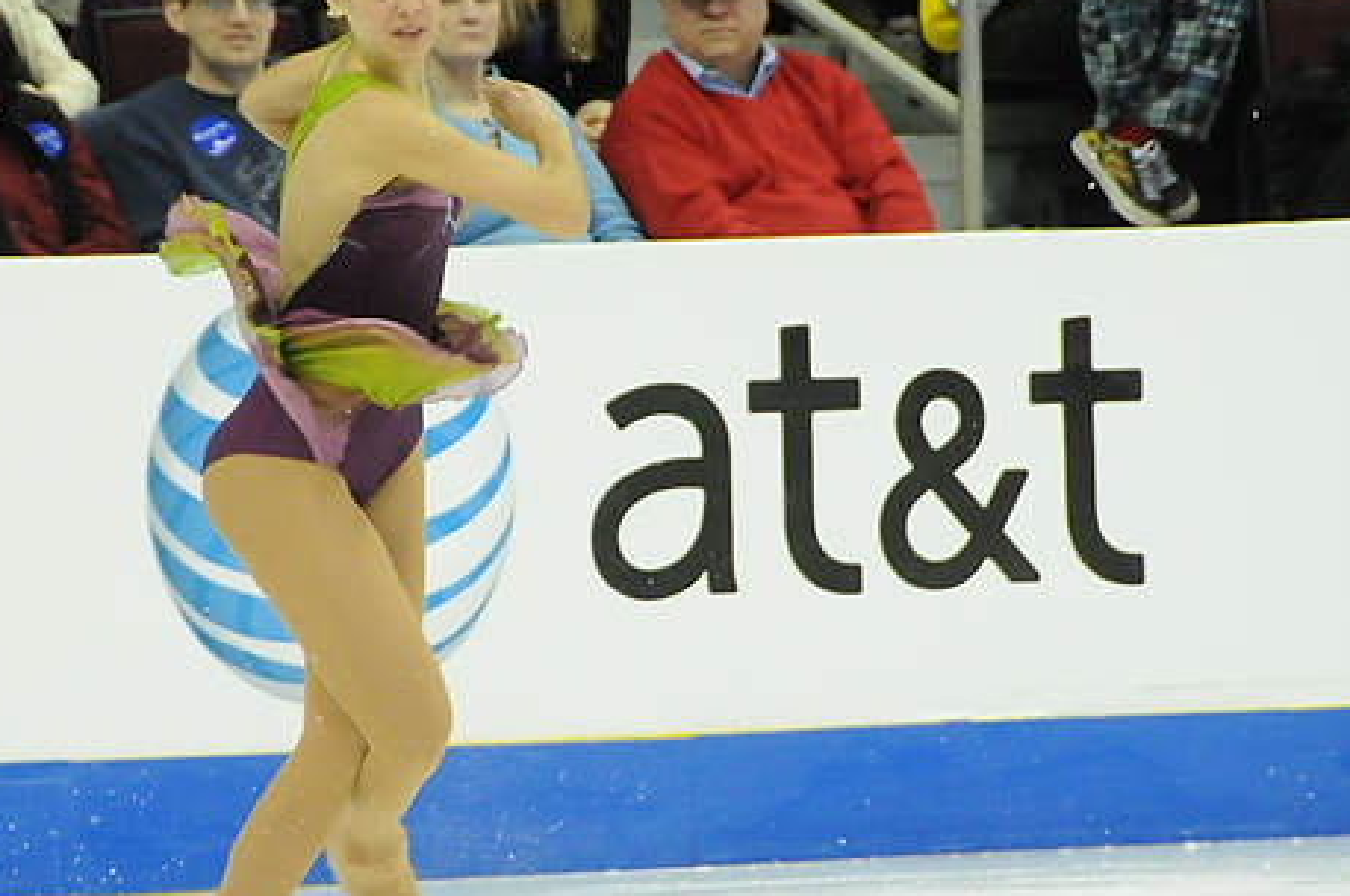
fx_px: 19622
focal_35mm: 524
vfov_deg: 2.6
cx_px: 539
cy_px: 391
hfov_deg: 3.9
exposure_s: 1/640
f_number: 5.6
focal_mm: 200
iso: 3200
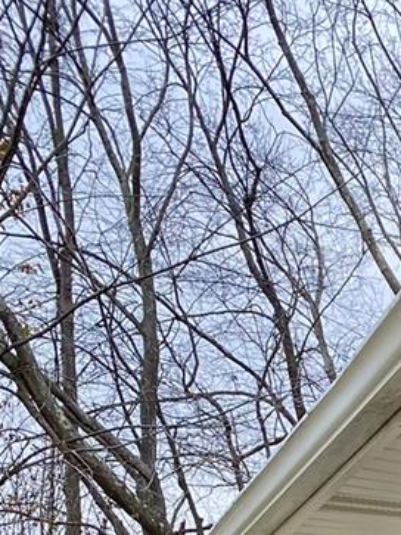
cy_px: 912
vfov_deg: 15.7
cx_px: 848
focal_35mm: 110
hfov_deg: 11.8
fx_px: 1700
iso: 32
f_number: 1.8
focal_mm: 4.25
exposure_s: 1/268
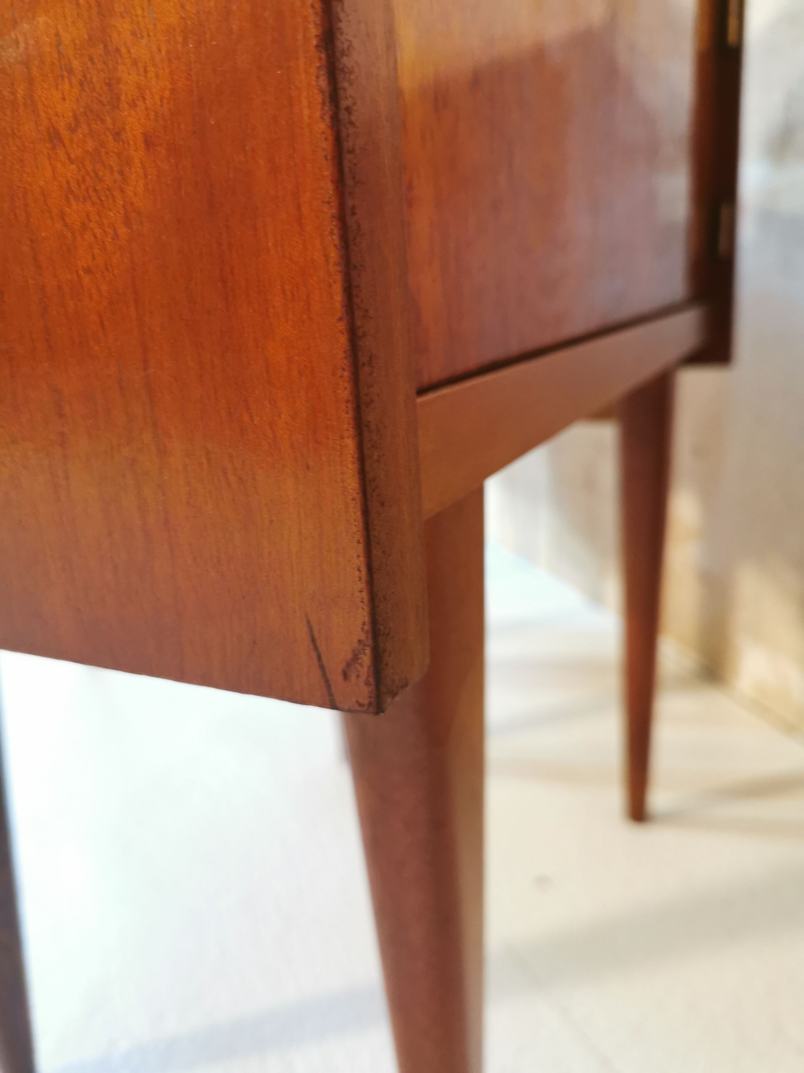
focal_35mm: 27
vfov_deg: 65.3
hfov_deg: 51.4
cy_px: 536
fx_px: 836
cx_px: 402
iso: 250
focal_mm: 5.58
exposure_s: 1/50
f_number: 1.8
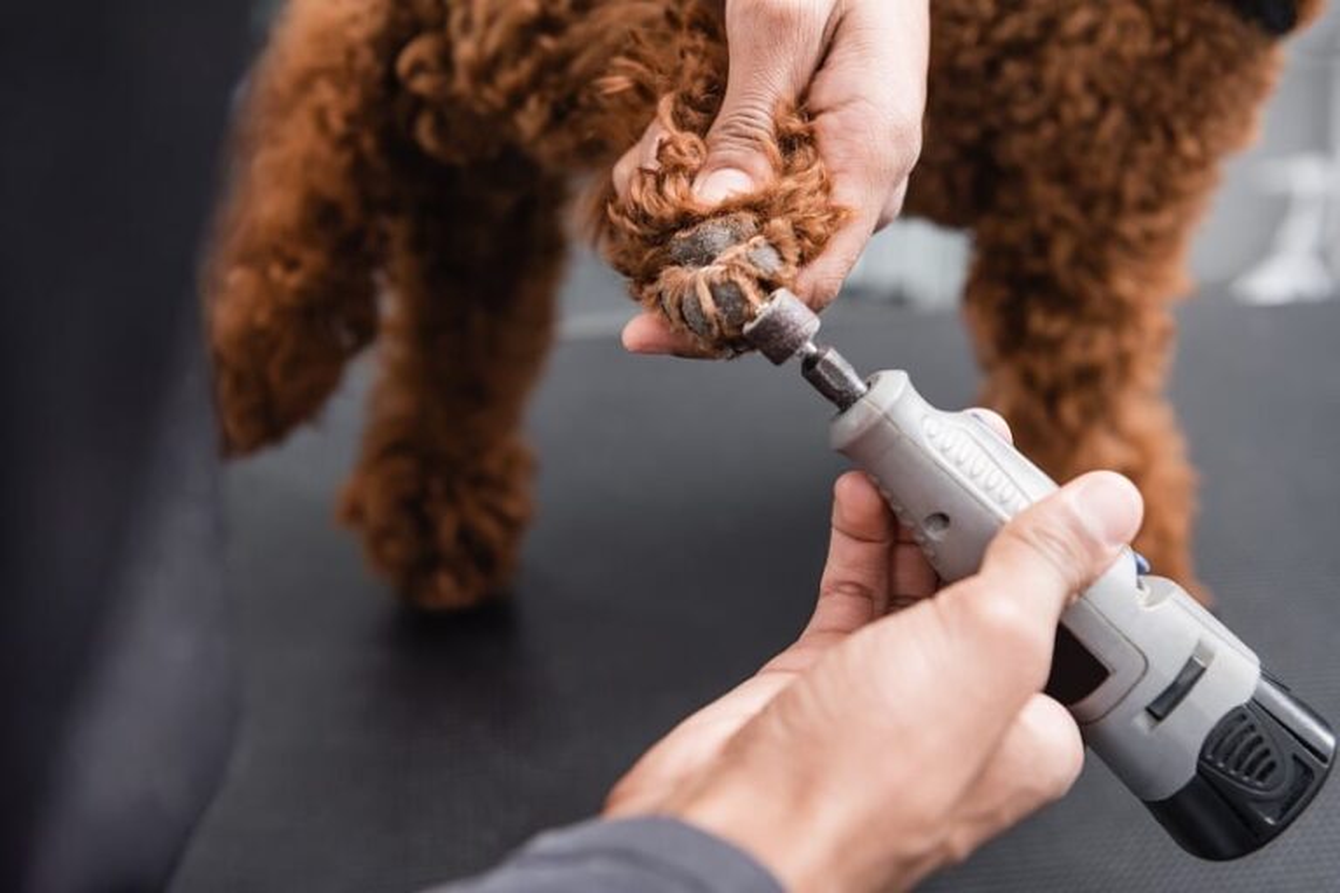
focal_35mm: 45
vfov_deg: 29.9
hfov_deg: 43.6
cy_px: 446
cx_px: 670
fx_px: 1675
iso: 160
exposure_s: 1/200
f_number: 4
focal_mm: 45
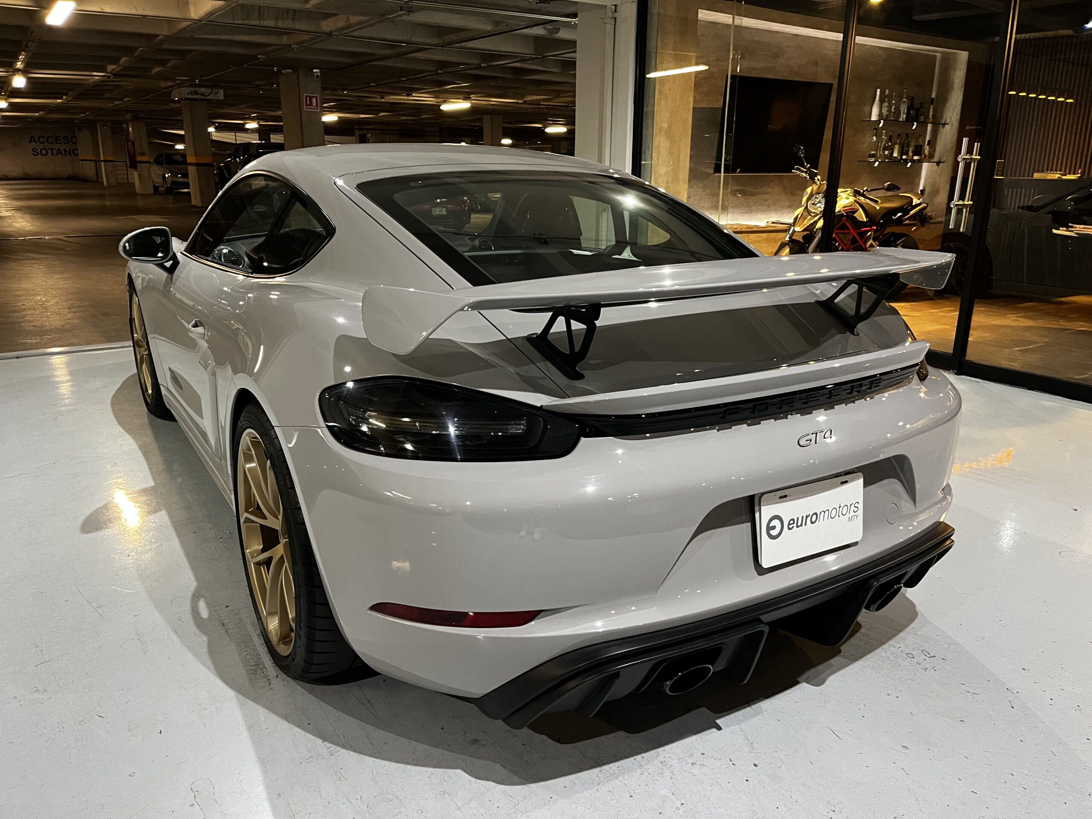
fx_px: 820
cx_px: 546
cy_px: 410
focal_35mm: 26
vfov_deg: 53.1
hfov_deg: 67.3
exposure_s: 1/60
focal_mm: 5.1
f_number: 1.6
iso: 400
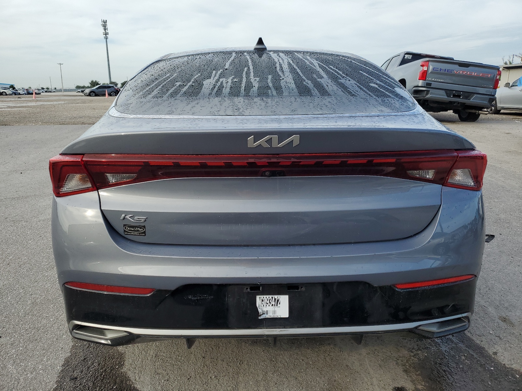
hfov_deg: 67.3
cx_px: 261
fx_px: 392
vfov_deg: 53.1
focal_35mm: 26
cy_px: 196
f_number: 1.5
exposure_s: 1/1250
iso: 50
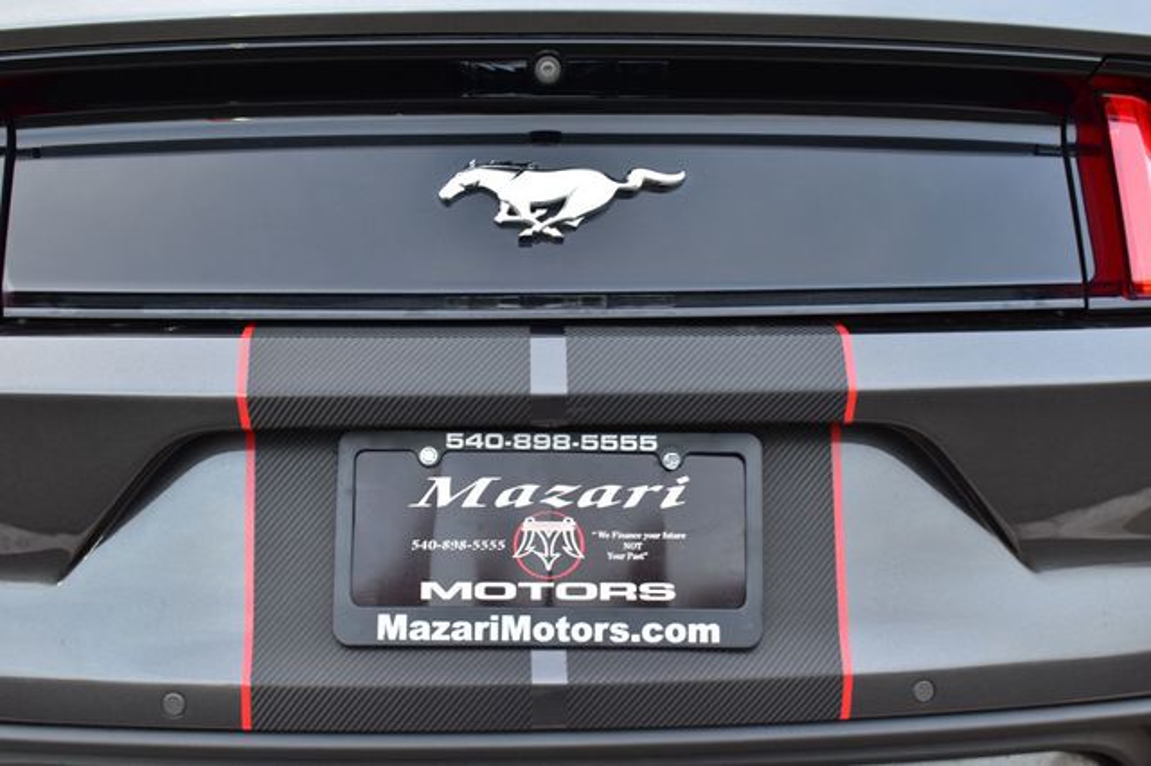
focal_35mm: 51
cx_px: 576
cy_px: 383
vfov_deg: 26.5
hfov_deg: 38.9
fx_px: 1630
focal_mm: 34
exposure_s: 1/25
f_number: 7.1
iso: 400
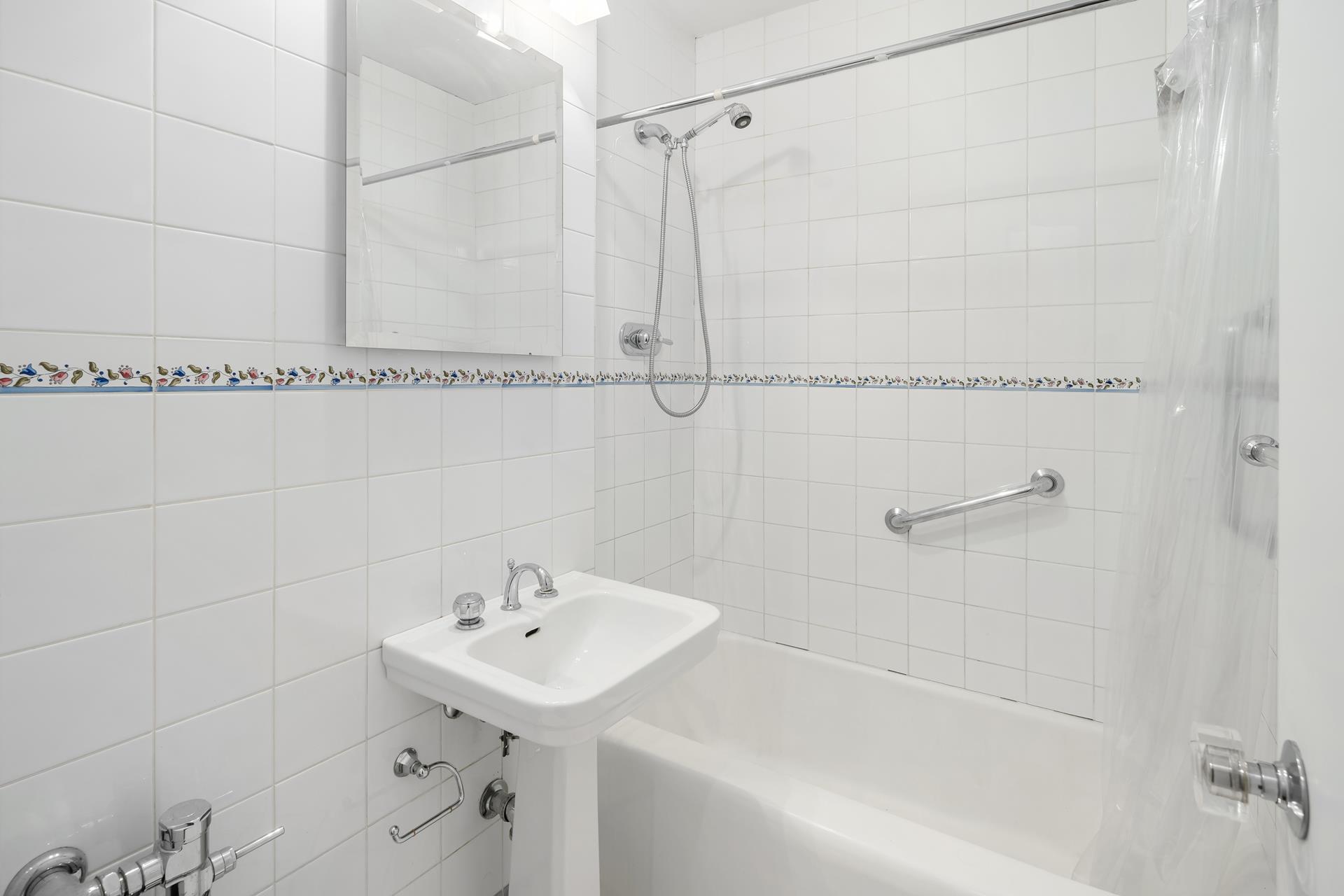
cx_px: 672
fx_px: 635
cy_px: 448
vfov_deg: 70.4
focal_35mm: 17
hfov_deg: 93.3
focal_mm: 17
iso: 160
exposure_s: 1/1.67
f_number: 11
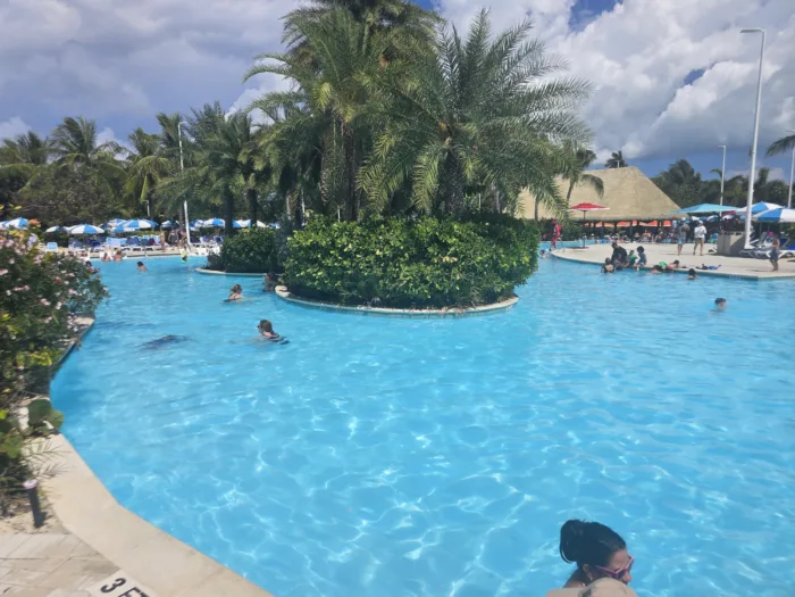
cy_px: 298
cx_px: 398
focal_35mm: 23
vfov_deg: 58.9
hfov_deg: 73.9
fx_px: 528
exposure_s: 1/1433
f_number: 1.7
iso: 12
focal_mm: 6.3
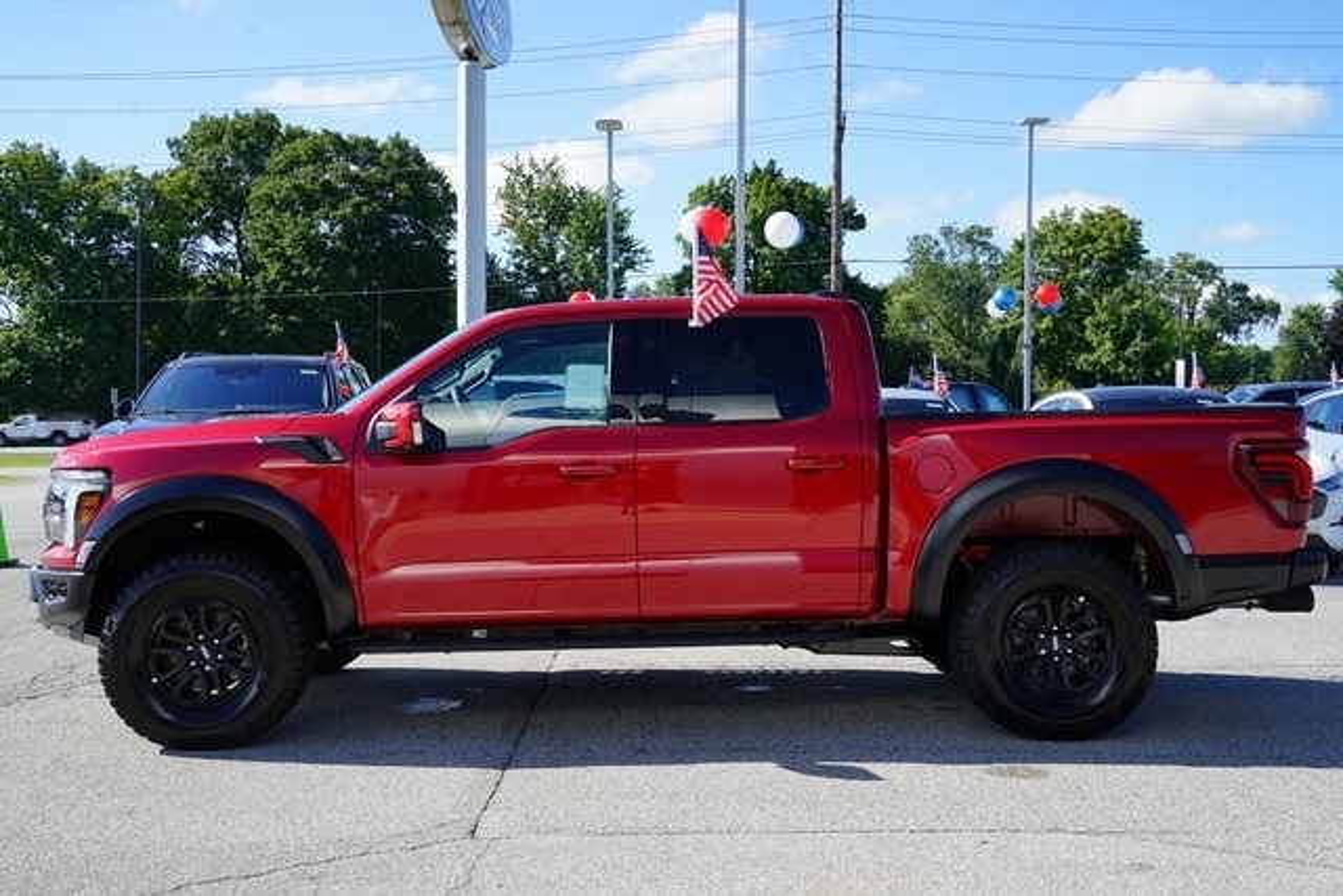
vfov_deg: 31.9
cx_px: 672
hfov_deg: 46.4
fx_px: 1567
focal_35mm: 42
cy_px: 448
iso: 100
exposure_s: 1/80
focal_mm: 42
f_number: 11
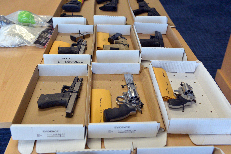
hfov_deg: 50.7
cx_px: 116
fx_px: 244
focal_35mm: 38
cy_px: 77
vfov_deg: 35.1
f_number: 5.6
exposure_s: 1/250
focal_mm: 38
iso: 1250
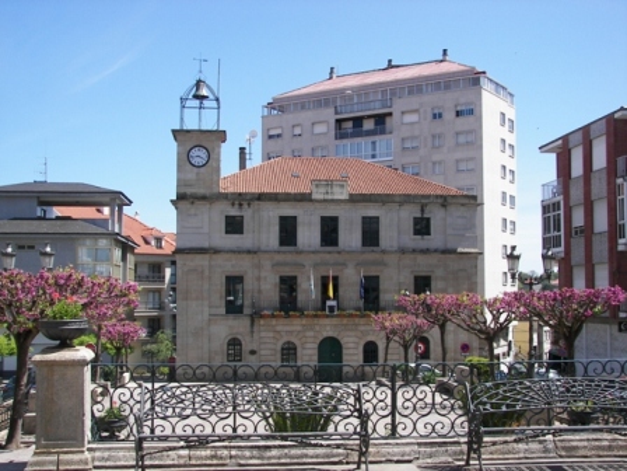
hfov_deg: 40.4
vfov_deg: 30.9
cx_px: 314
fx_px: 851
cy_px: 236
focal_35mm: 47
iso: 50
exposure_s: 1/640
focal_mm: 7.8
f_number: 2.8
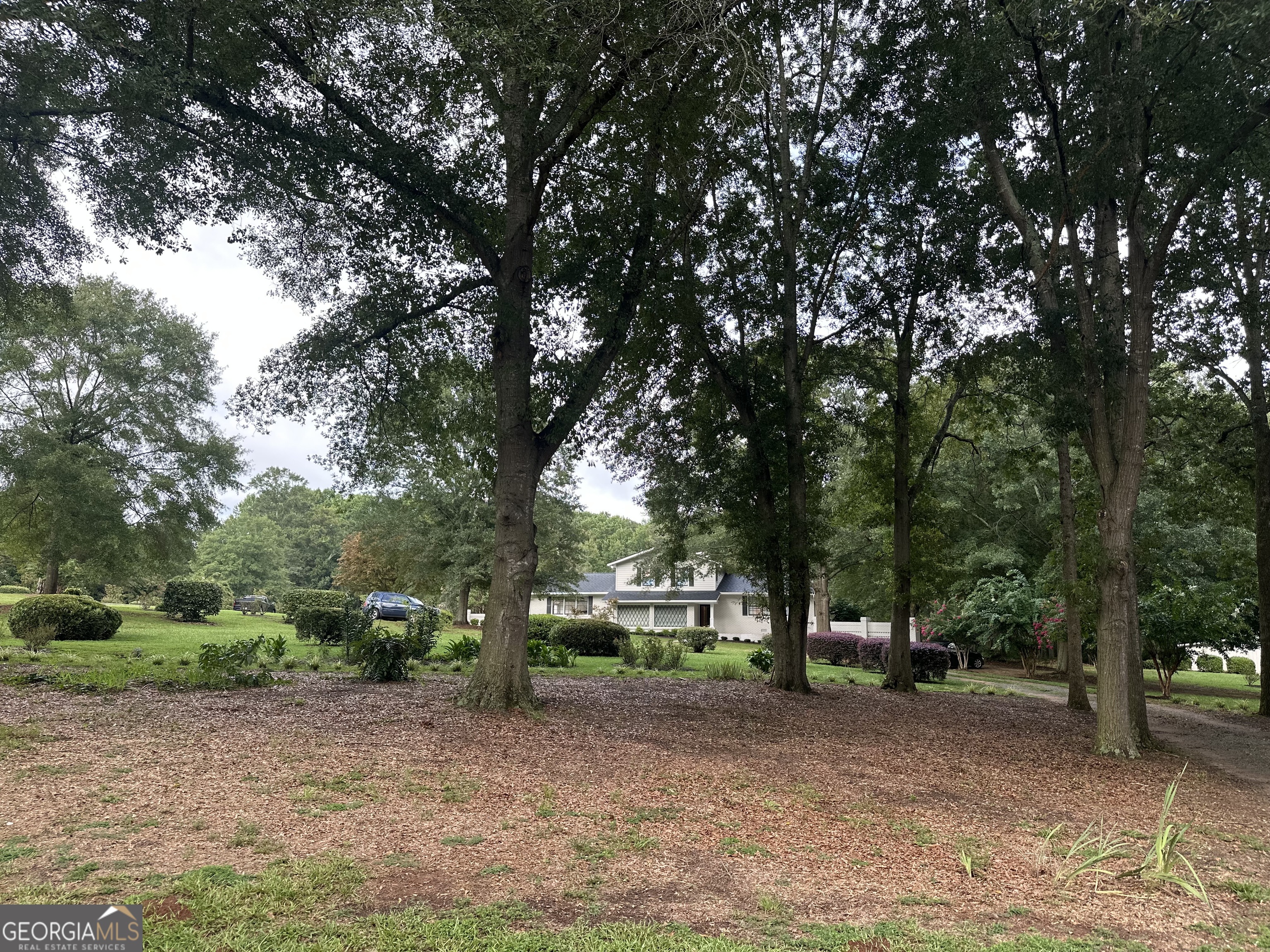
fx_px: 881
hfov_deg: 71.6
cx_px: 635
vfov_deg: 56.8
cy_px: 476
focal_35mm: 24
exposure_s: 1/484
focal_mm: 6.86
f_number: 1.78
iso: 80
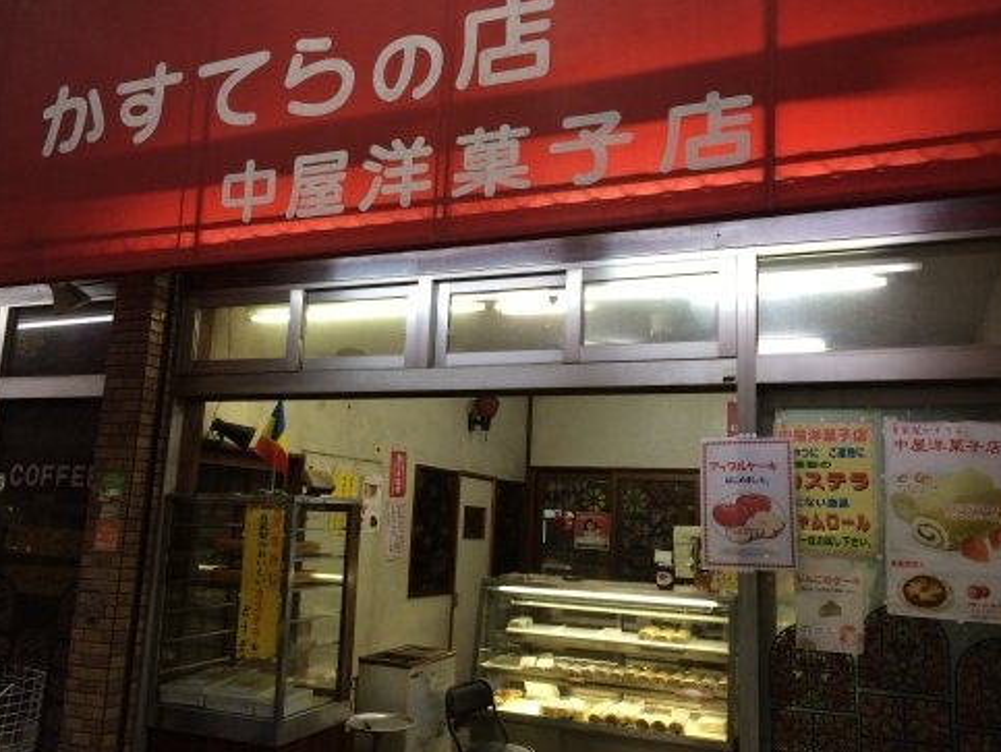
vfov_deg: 46.8
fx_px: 868
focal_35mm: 30
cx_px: 510
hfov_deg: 59.9
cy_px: 382
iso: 50
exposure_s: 1/30
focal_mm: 4.15
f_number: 2.2
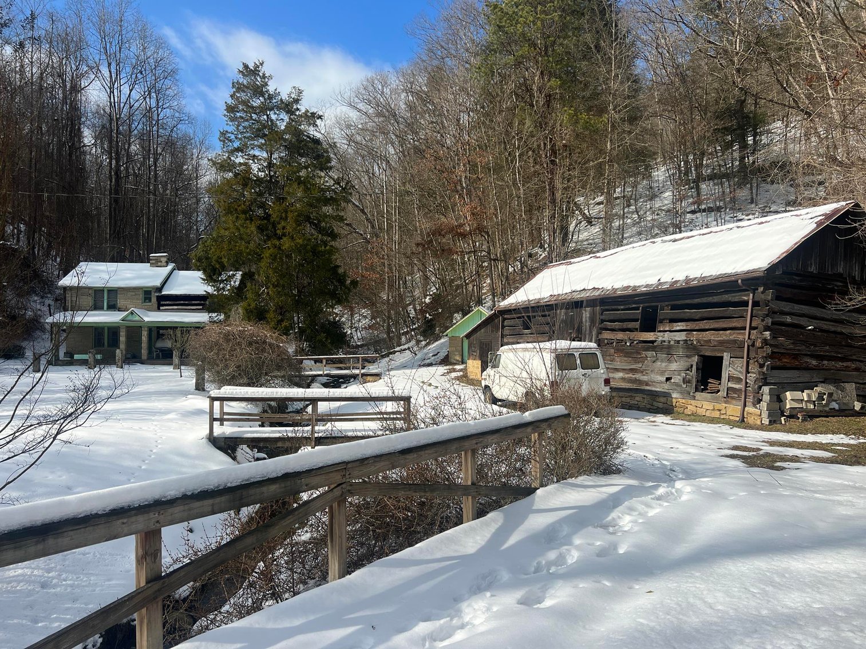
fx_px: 651
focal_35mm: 26
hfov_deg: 67.3
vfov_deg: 53.1
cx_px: 433
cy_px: 324
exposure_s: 1/5319
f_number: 1.5
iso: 50
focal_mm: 5.7
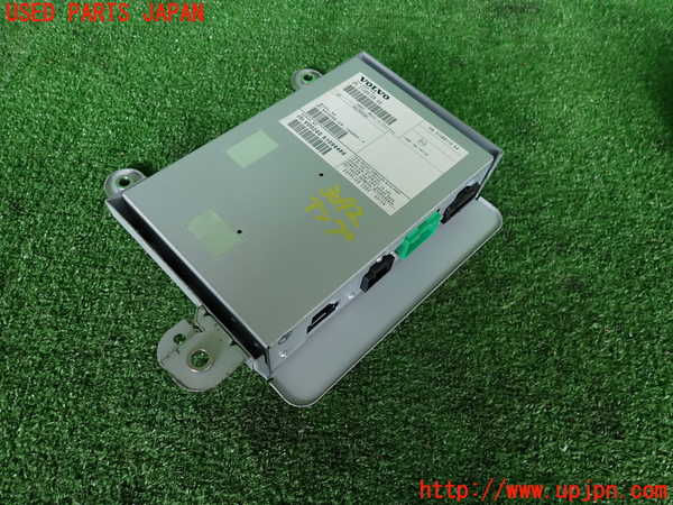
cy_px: 252
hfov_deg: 69.4
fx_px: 486
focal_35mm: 25
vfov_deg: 54.9
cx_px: 336
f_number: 2
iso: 100
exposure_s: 1/100
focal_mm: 4.5
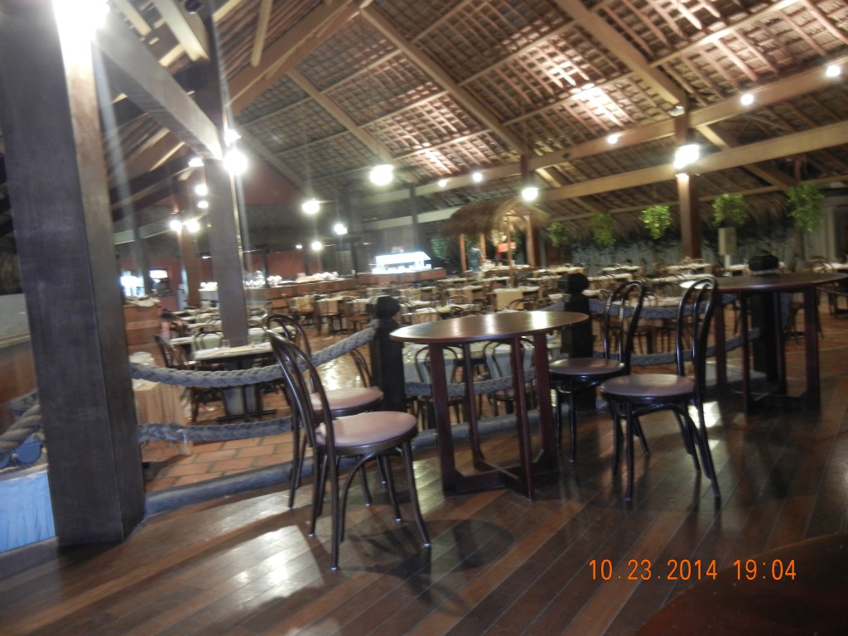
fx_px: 735
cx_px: 424
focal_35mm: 30
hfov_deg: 60.0
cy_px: 318
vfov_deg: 46.8
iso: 389
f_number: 3.5
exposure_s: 1/2
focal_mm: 5.4
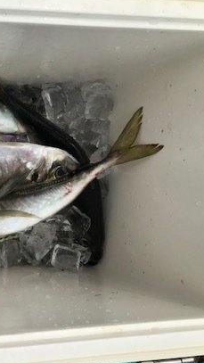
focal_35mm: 48
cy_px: 188
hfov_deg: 22.1
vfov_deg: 42.9
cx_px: -69
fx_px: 461
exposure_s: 1/3195
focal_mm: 3.99
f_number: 1.8
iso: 20
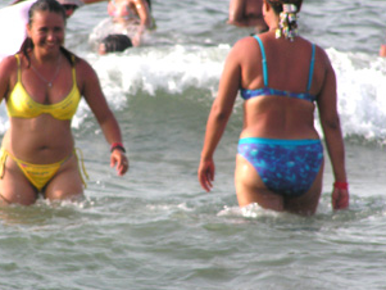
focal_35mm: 631
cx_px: 149
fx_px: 7039
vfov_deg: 2.4
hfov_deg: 3.1
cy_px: 115
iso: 50
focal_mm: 63
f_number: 4
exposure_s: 1/500
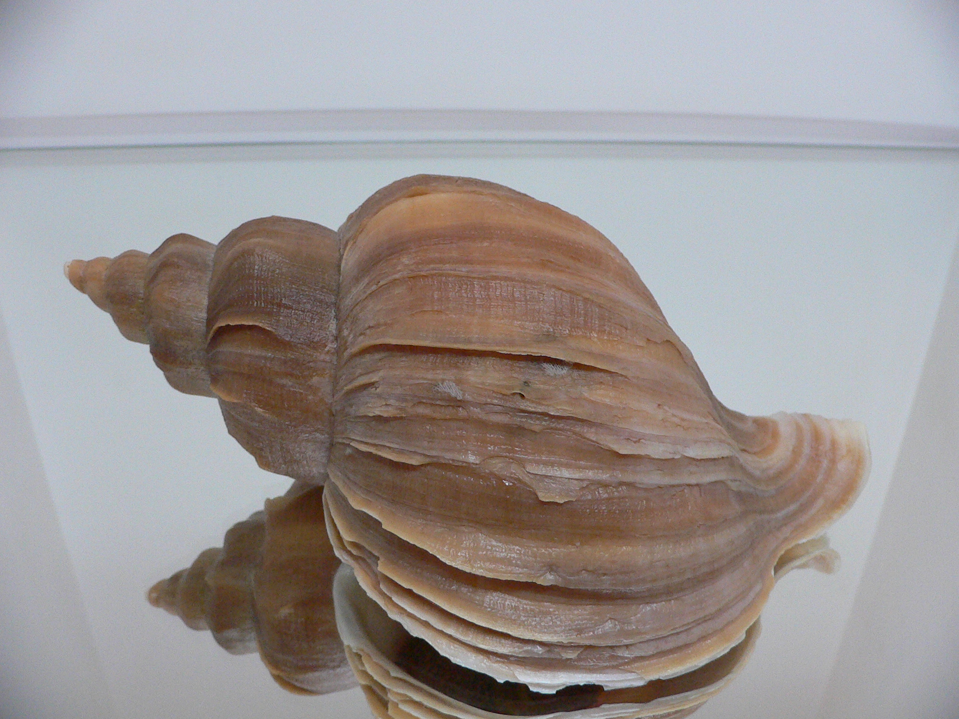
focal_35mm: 35
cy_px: 360
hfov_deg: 52.6
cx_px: 480
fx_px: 970
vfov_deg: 40.7
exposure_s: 1/50
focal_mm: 4.6
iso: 200
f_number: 2.8
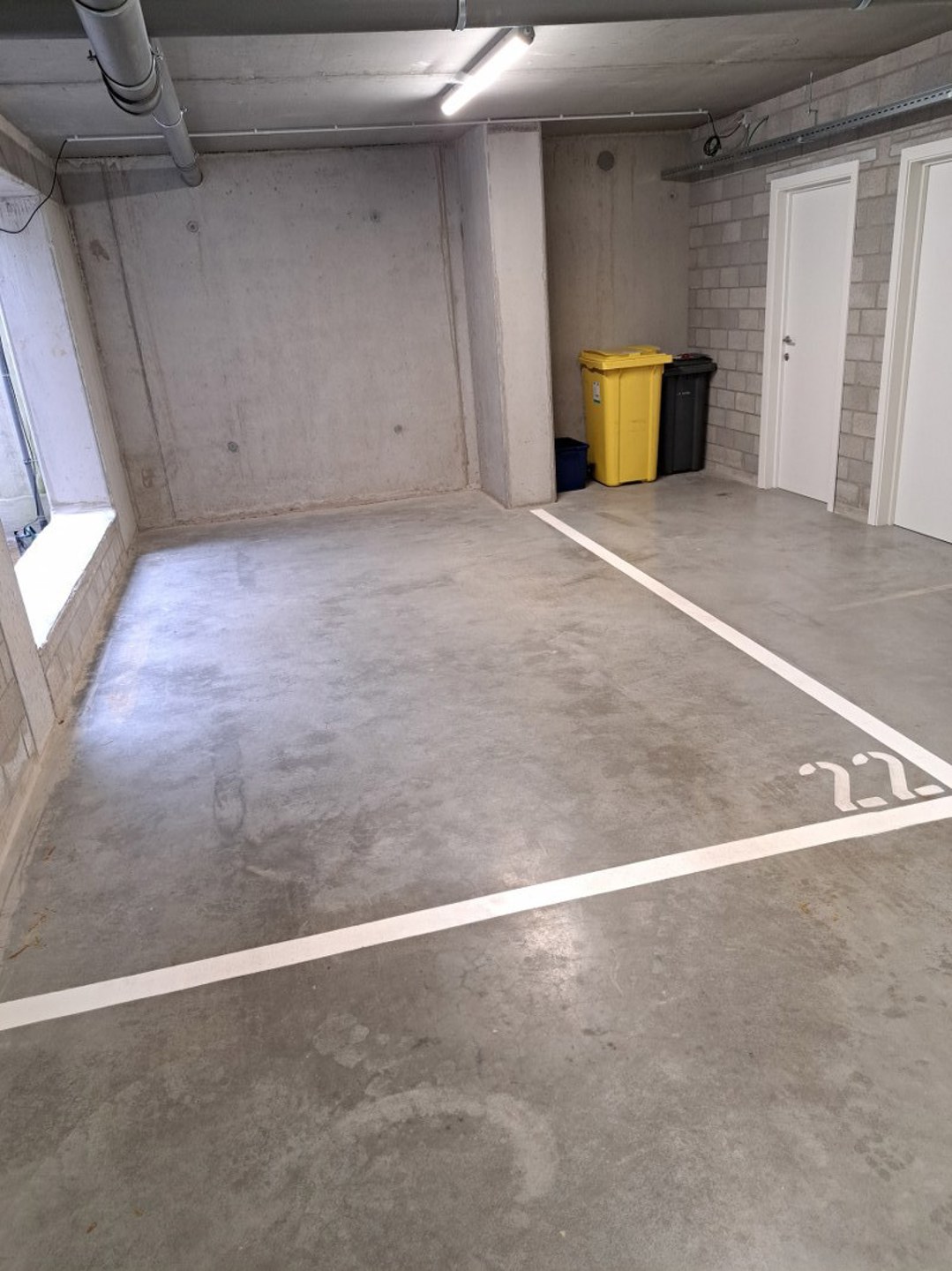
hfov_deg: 56.8
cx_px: 476
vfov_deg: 71.6
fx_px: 881
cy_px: 636
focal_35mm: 24
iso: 250
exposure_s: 1/50
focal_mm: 5.23
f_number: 1.8
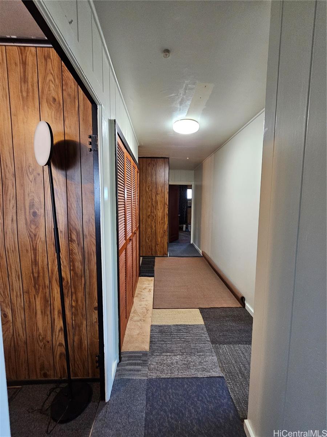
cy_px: 218
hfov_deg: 89.9
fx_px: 164
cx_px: 164
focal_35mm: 13
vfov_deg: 106.2
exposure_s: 1/30
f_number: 2.2
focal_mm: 2.2
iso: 320
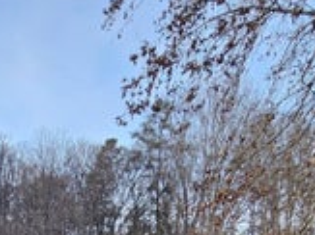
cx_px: -6
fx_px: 464
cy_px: 449
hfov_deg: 34.0
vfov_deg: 19.3
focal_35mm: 51
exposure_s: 1/358
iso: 50
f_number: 2.2
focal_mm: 2.2
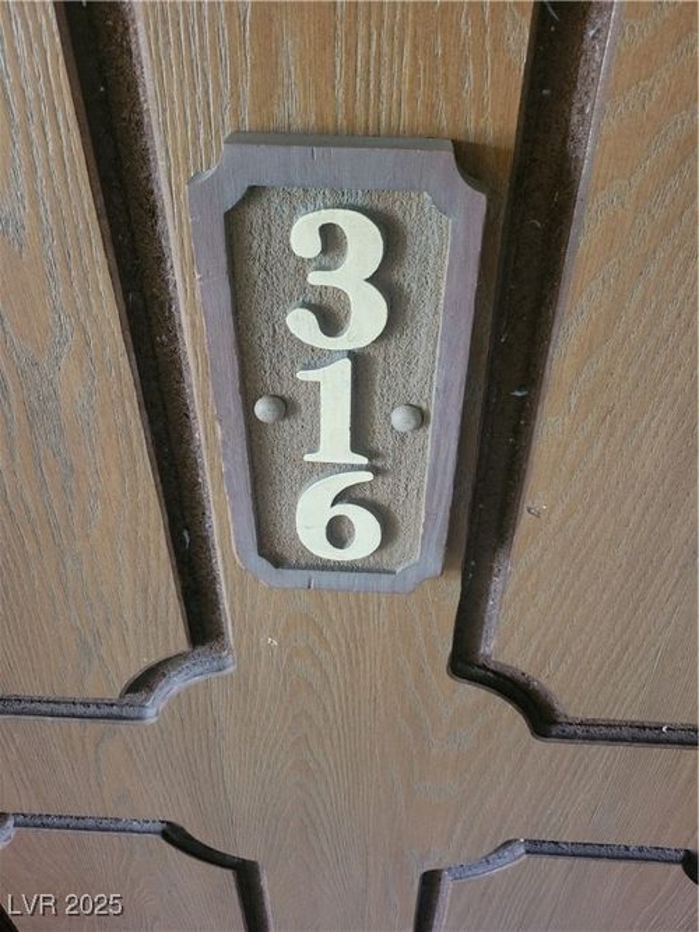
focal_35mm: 26
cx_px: 350
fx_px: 700
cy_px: 466
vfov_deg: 67.3
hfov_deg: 53.0
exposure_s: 1/30
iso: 500
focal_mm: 5.4
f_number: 1.8
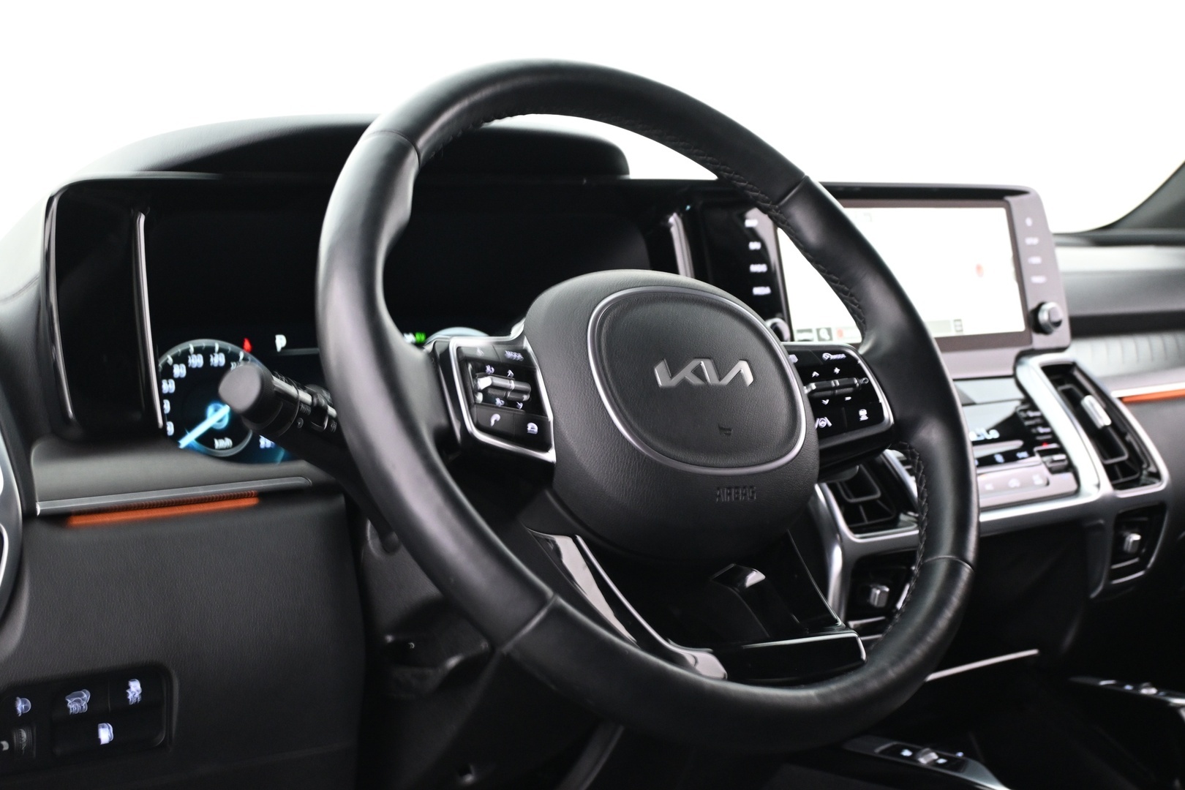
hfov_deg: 38.9
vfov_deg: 26.5
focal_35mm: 51
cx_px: 592
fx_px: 1679
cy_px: 395
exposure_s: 1/8
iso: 1600
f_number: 5
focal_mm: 34
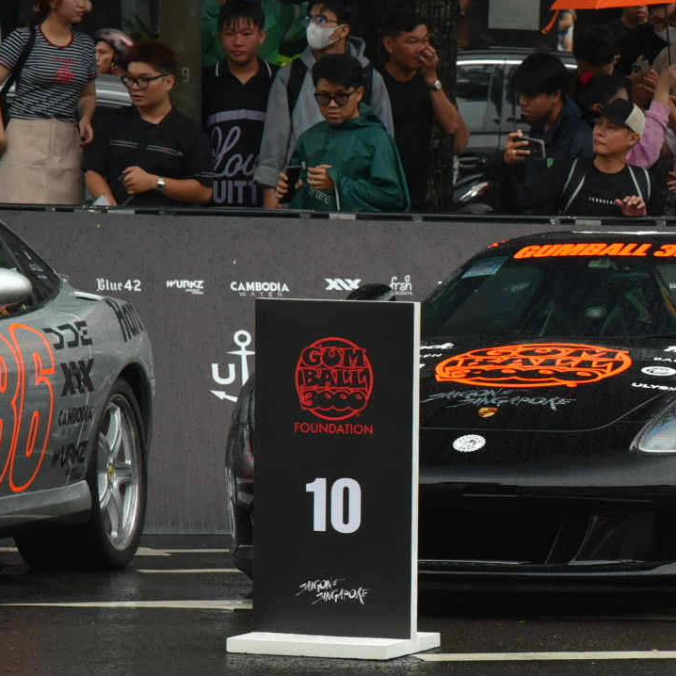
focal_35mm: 230
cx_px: 632
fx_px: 5082
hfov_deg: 7.6
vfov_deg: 7.6
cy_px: 360
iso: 1250
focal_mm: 120
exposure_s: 1/200
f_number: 4
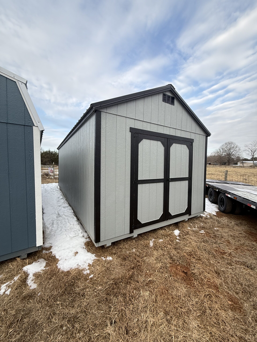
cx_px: 128
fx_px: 139
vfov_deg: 102.1
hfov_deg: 85.7
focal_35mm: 14
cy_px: 171
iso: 50
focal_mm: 2.22
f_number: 2.2
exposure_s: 1/273
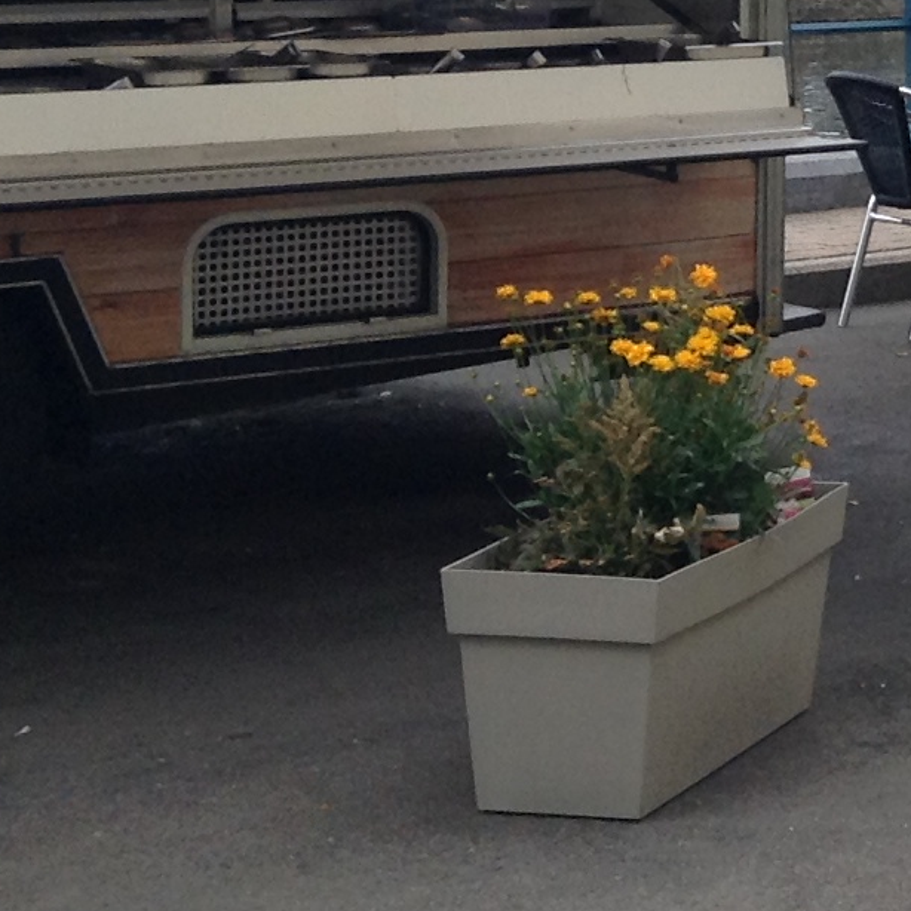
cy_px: -37
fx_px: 3662
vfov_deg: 13.9
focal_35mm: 123
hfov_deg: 13.1
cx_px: 1521
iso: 32
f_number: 2.4
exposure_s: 1/439
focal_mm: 3.3
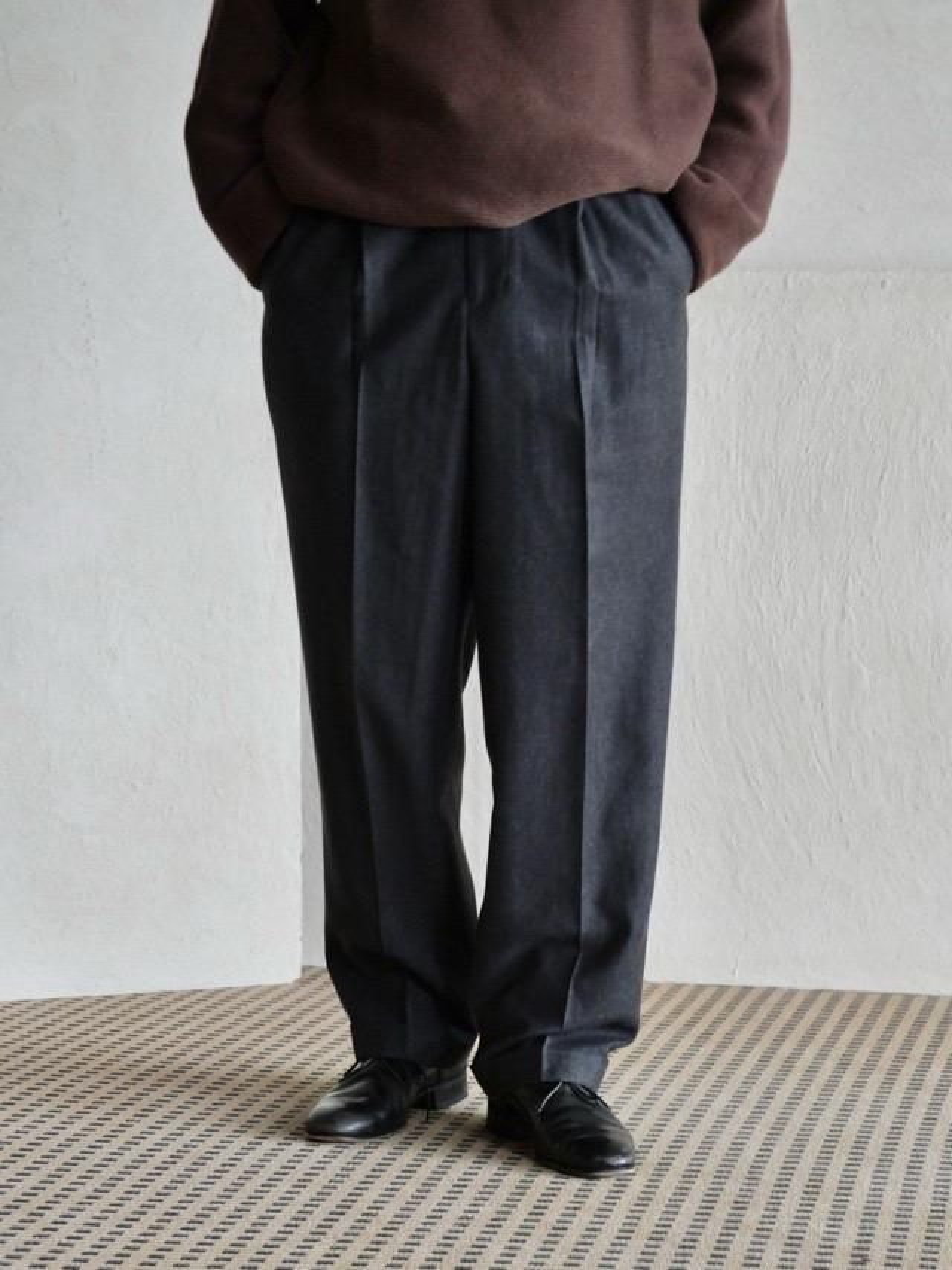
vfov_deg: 24.4
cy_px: 635
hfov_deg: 18.4
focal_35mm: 80
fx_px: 2933
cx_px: 476
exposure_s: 1/100
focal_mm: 40
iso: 1250
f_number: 3.9
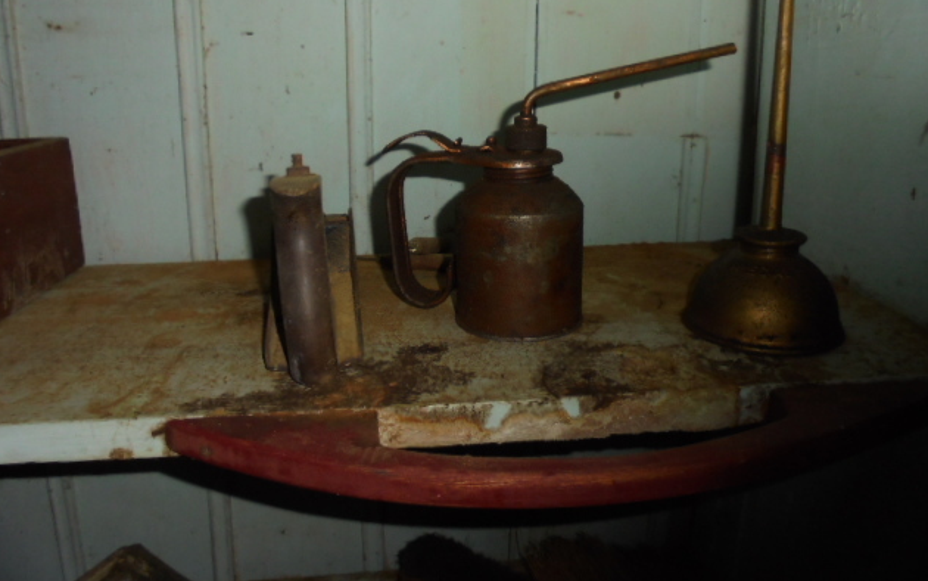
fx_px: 708
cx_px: 470
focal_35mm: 28
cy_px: 229
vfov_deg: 44.3
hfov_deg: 66.5
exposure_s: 1/30
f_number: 3.5
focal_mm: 4.6
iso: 200
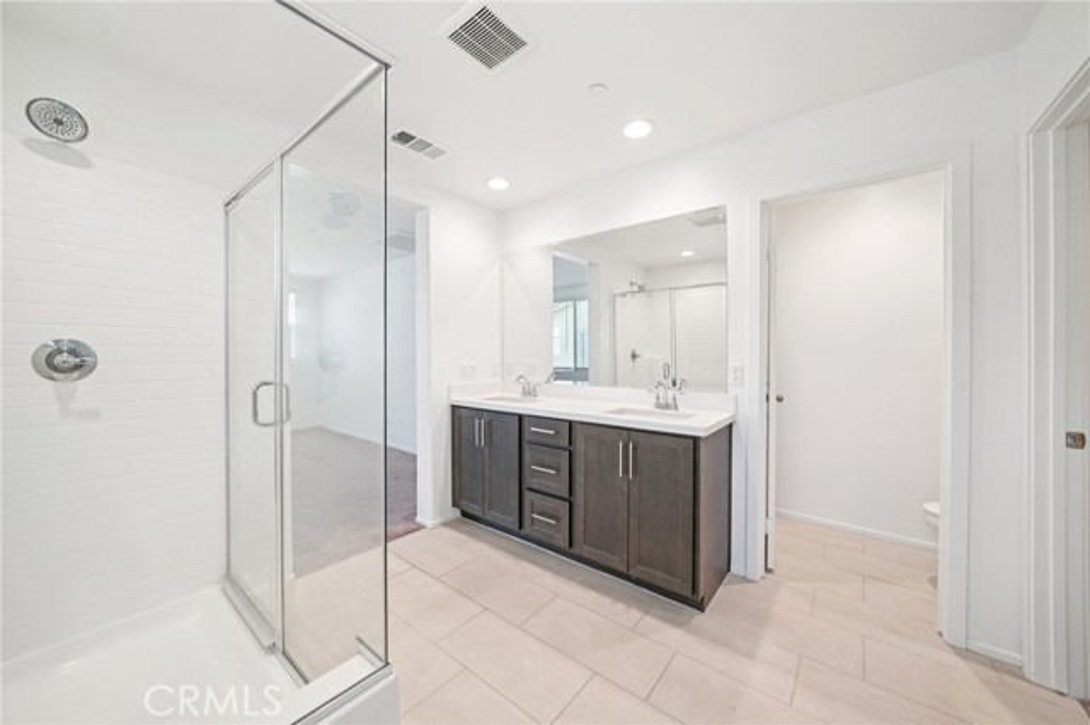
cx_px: 545
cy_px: 362
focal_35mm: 13
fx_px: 393
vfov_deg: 85.4
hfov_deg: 108.4
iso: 400
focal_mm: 13
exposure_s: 1/30
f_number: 9
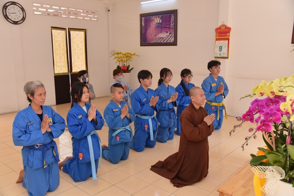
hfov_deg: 60.3
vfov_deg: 42.4
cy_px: 98
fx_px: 253
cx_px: 147
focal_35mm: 31
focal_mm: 31
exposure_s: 1/125
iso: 400
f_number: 5
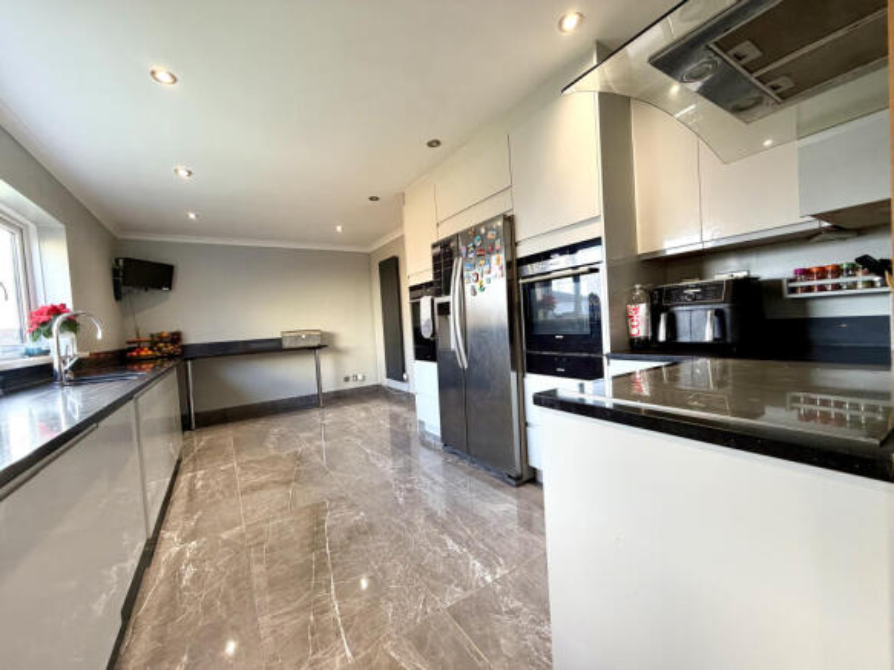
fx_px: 361
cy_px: 335
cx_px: 447
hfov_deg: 102.1
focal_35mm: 14
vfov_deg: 85.7
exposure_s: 1/50
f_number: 2.2
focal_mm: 2.22
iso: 250
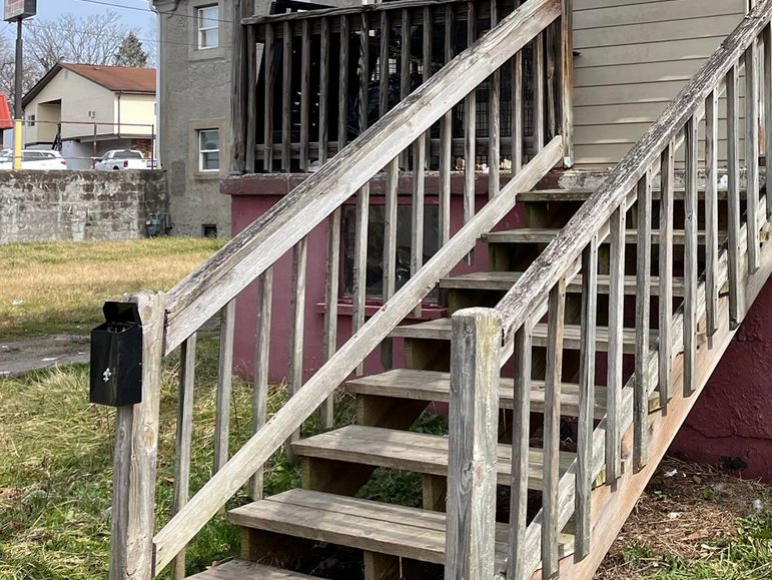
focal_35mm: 51
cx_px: 693
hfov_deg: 35.3
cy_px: 135
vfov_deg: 28.1
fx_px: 1138
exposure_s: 1/2024
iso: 50
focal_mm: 5.1
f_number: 1.6
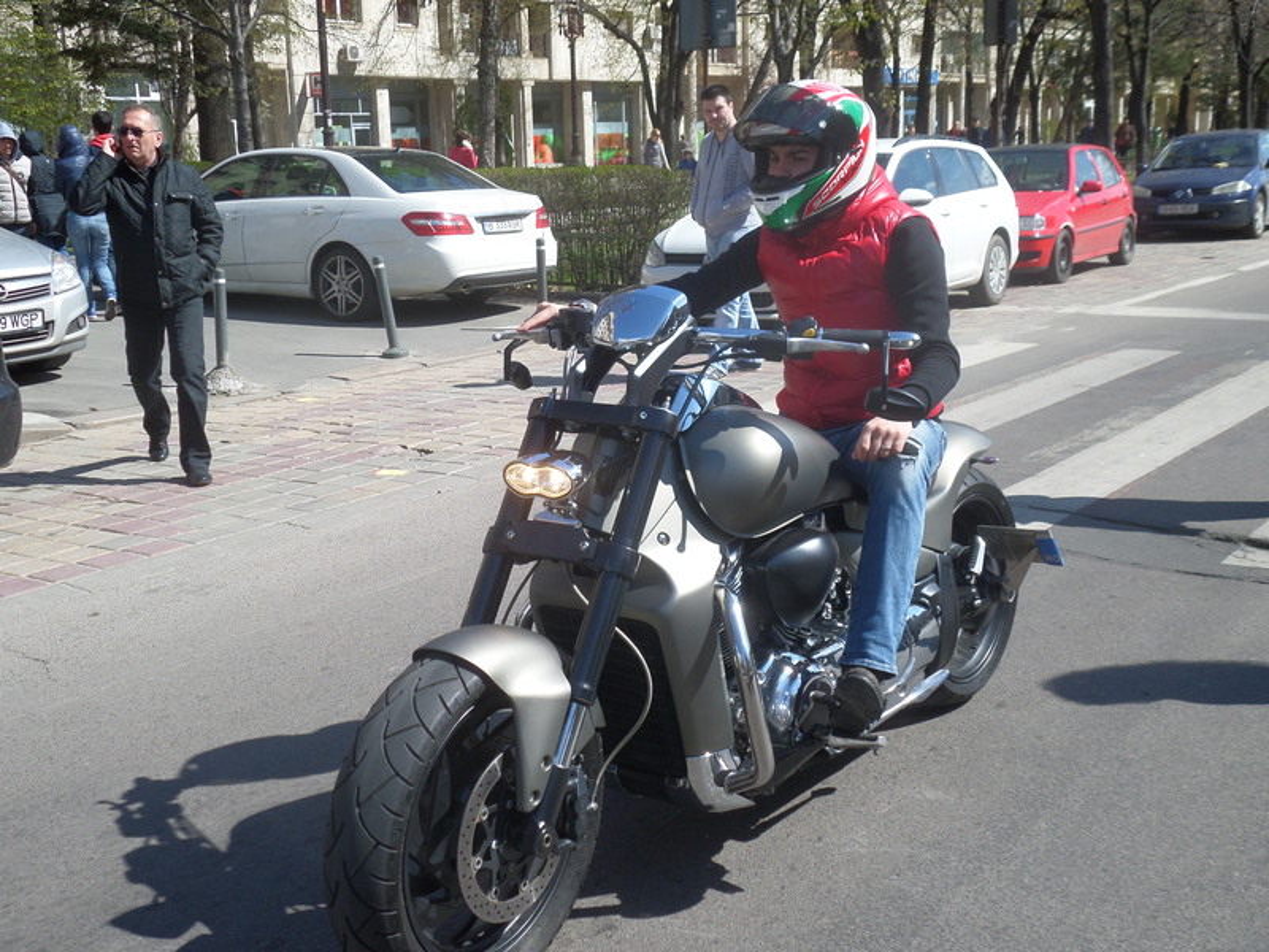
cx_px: 634
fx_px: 1540
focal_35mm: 42
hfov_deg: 44.8
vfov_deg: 34.3
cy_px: 476
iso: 80
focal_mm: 7.6
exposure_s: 1/500
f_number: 3.9
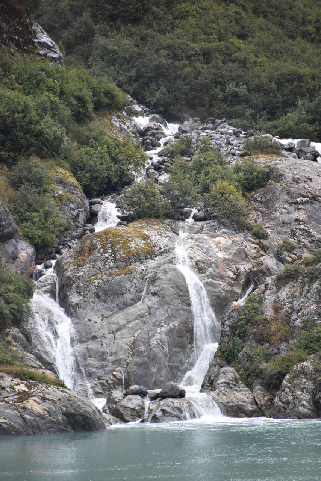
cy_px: 240
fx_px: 4010
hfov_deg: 4.6
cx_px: 160
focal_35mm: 300
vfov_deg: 6.9
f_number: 5.6
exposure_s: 1/640
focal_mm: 300
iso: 5000
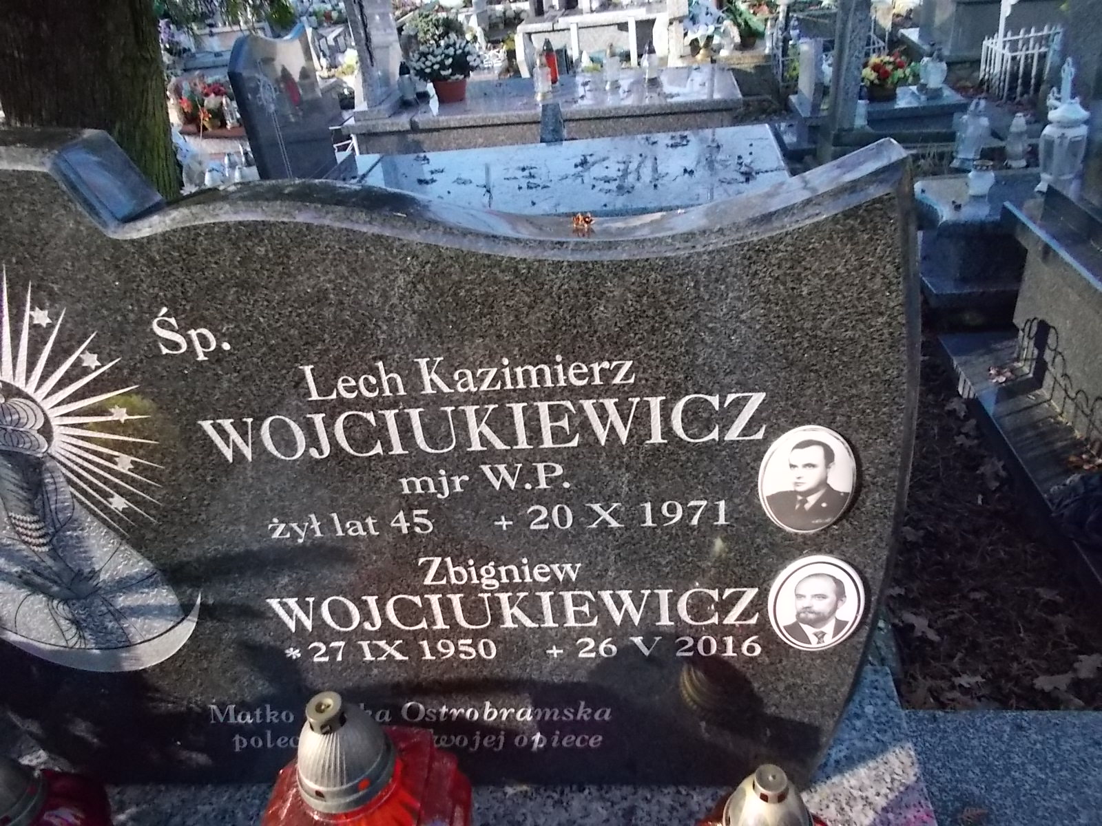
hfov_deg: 67.3
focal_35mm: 26
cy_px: 413
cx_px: 551
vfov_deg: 53.1
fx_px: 828
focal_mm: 4.6
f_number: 8
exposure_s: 1/100
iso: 400
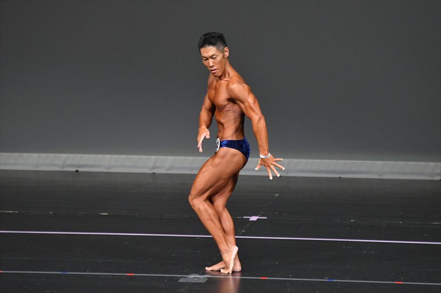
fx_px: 4592
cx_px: 220
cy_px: 146
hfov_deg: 5.5
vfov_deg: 3.7
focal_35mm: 375
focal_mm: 250
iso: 4000
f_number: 5.6
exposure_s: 1/400
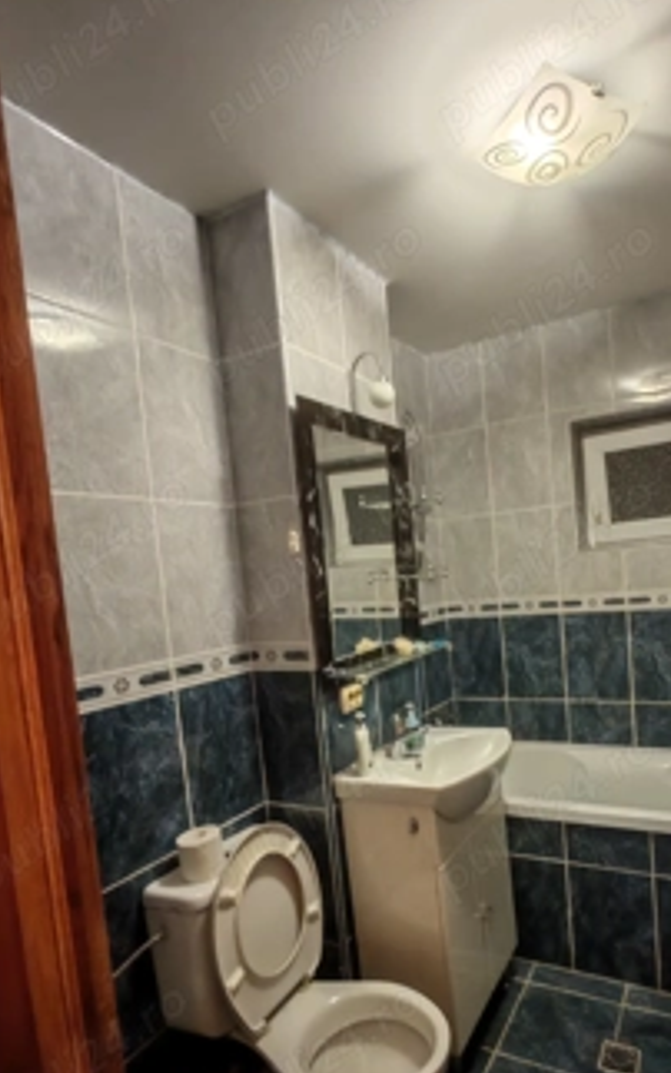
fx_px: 614
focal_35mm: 21
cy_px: 615
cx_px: 429
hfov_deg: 56.4
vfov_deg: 81.8
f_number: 2.2
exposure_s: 1/14
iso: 400
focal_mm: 1.96
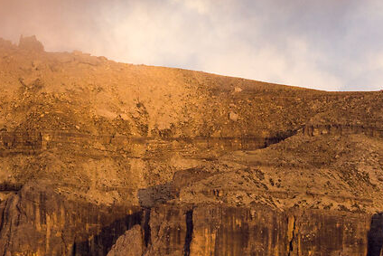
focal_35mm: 891
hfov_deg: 2.3
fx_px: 9480
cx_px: 422
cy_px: 42
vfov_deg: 1.5
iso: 100
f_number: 8
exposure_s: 1/50
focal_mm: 105
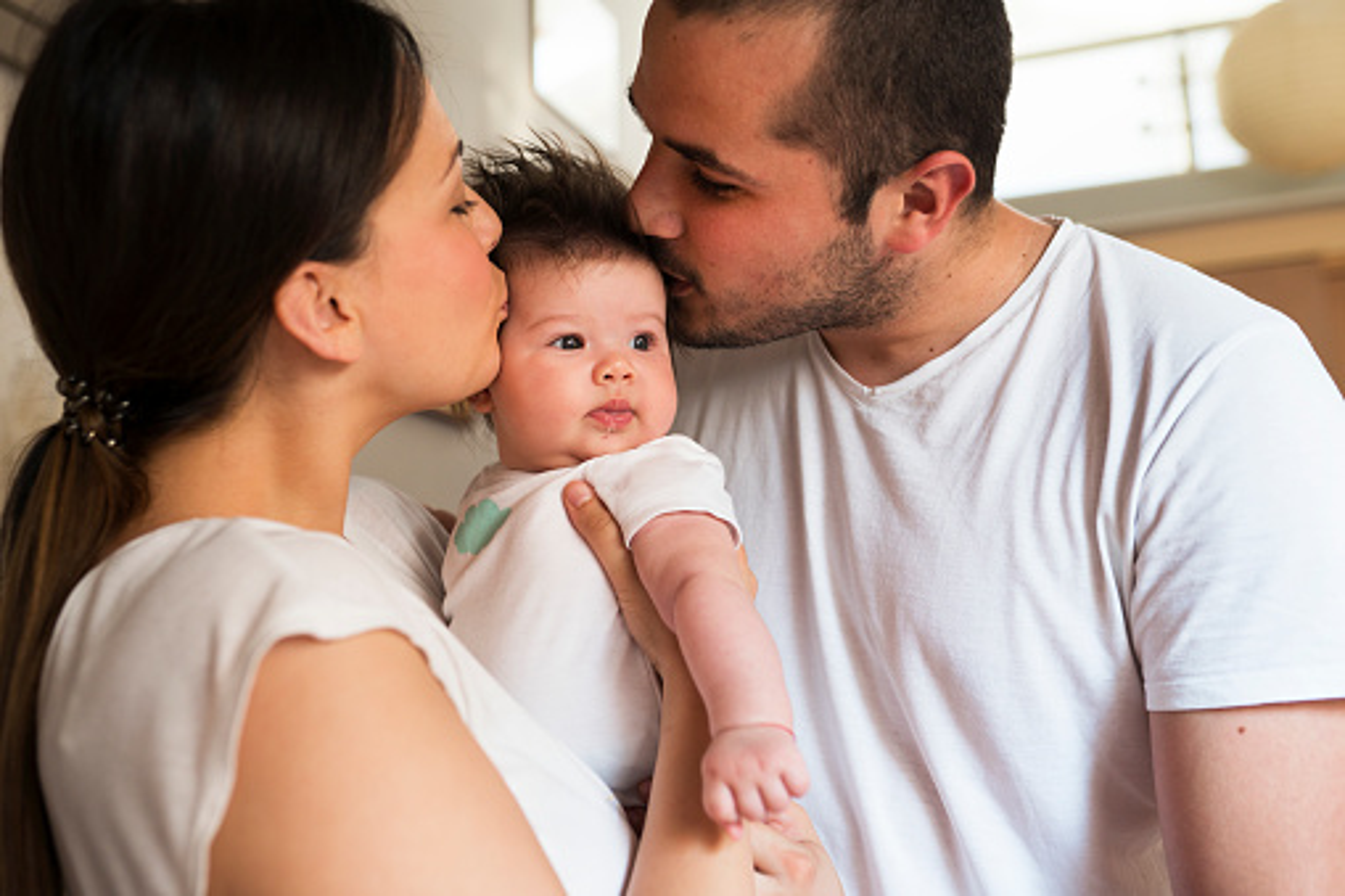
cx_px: 672
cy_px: 448
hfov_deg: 54.4
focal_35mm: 35
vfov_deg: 37.8
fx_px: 1307
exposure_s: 1/80
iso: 320
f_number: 2.8
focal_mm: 35
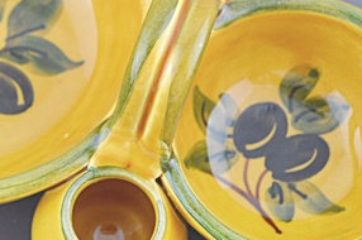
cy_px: 79
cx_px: 109
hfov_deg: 18.5
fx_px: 1105
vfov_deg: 12.4
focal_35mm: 110
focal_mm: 30
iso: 400
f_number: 4.5
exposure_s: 1/15
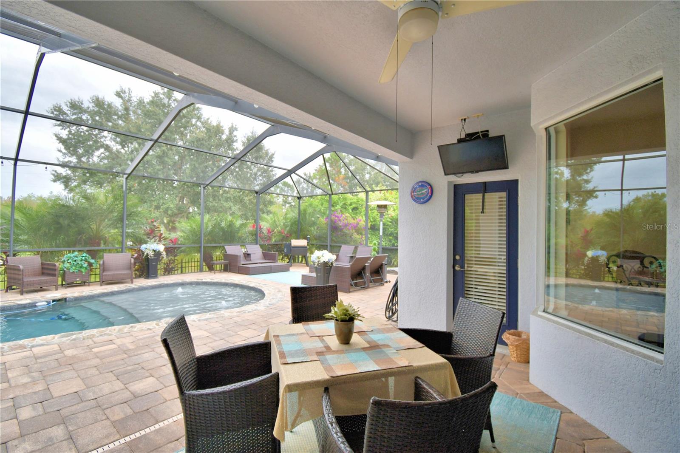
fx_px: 283
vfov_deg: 77.3
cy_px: 226
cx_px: 340
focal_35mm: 15
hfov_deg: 100.4
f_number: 4.5
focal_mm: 10
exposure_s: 1/200
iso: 200
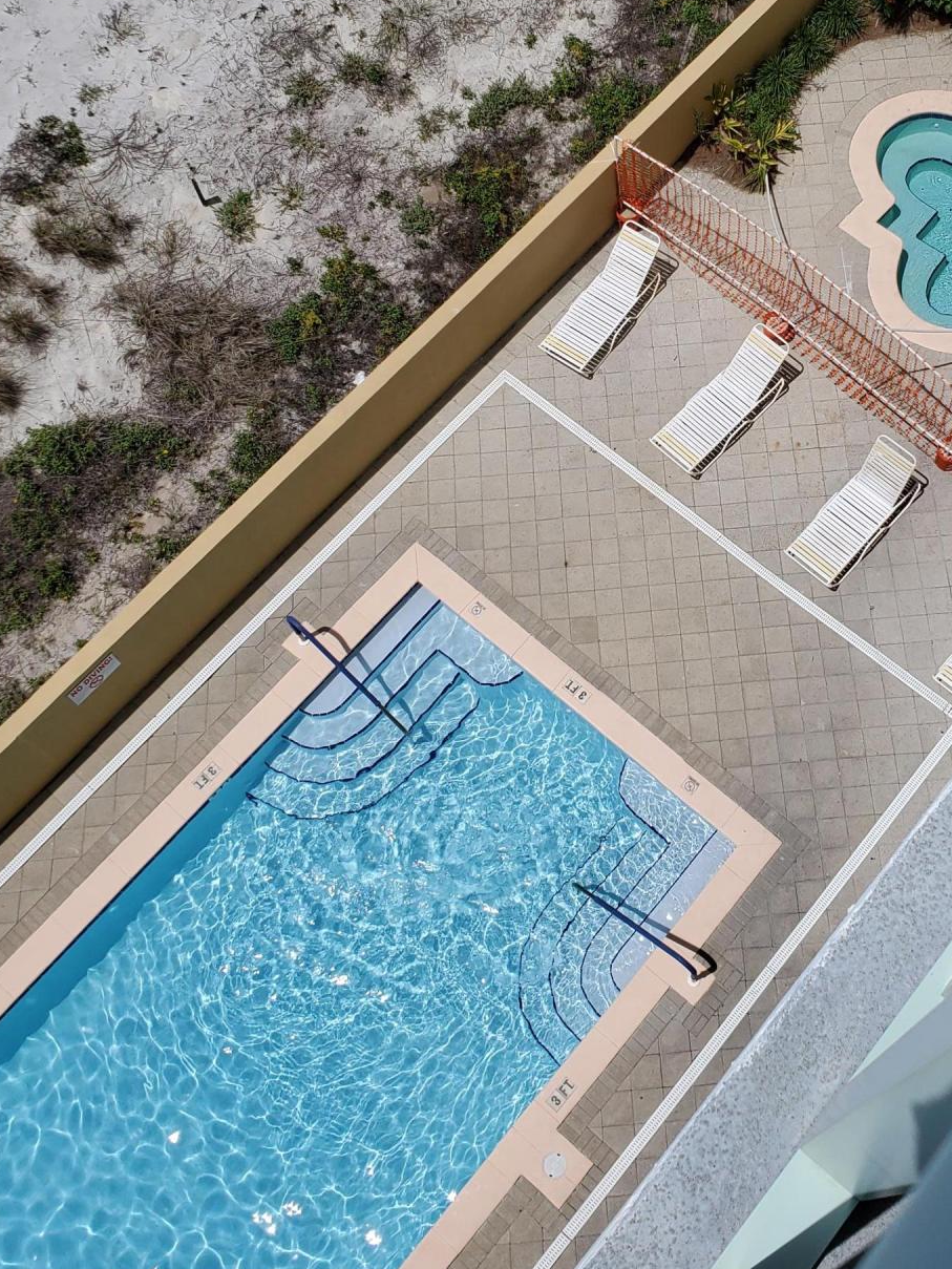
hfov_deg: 33.2
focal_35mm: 43
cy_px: 480
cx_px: 664
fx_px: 1576
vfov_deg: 43.5
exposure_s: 1/4473
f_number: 2.4
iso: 50
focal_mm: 4.3
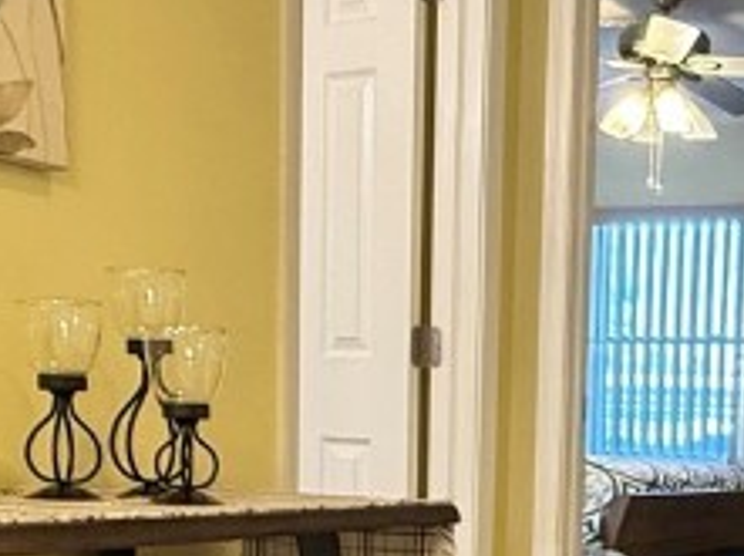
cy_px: 617
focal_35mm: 65
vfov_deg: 21.3
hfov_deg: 28.7
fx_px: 1395
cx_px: 673
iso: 400
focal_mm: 2.22
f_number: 2.2
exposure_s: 1/60
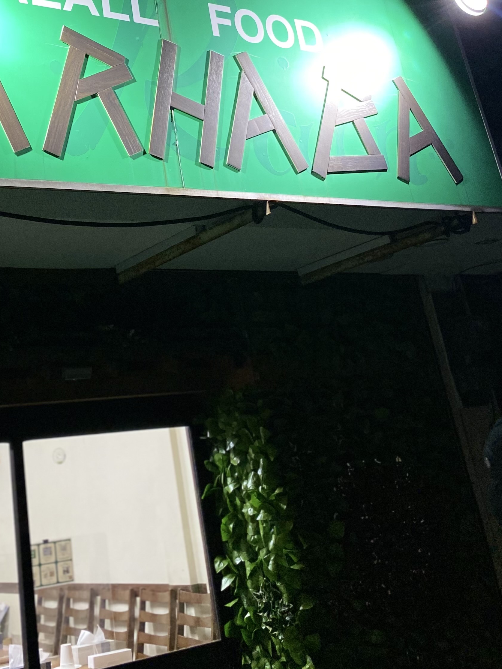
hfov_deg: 30.2
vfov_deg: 38.0
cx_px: 102
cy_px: 82
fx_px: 909
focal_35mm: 47
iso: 125
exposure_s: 1/120
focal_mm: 4.25
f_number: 1.8
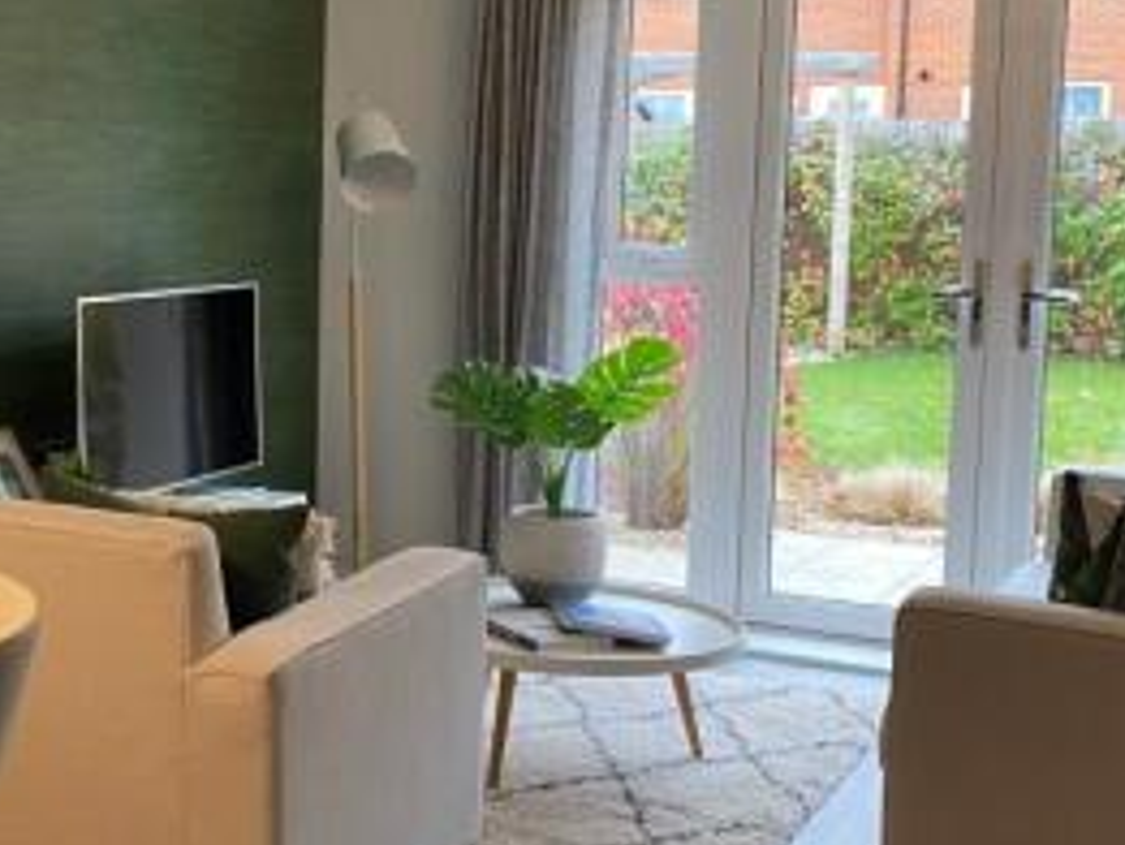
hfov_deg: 31.9
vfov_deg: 25.2
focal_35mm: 58
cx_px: 149
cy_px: 373
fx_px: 1886
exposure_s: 1/50
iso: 80
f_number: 1.8
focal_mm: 4.25
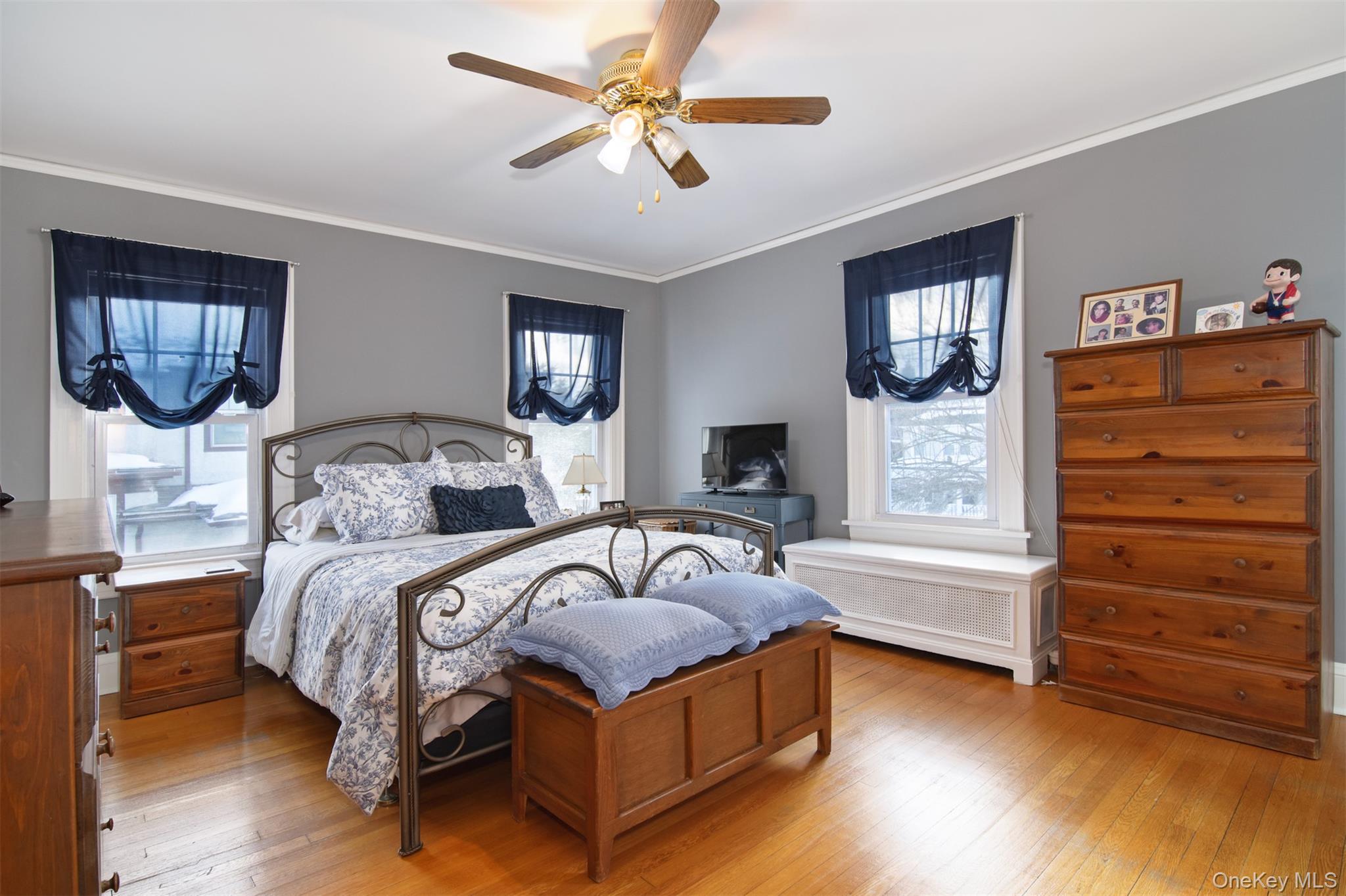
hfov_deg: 95.0
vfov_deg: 72.0
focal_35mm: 16
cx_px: 673
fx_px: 617
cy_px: 448
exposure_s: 1/50
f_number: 8
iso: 640
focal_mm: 11
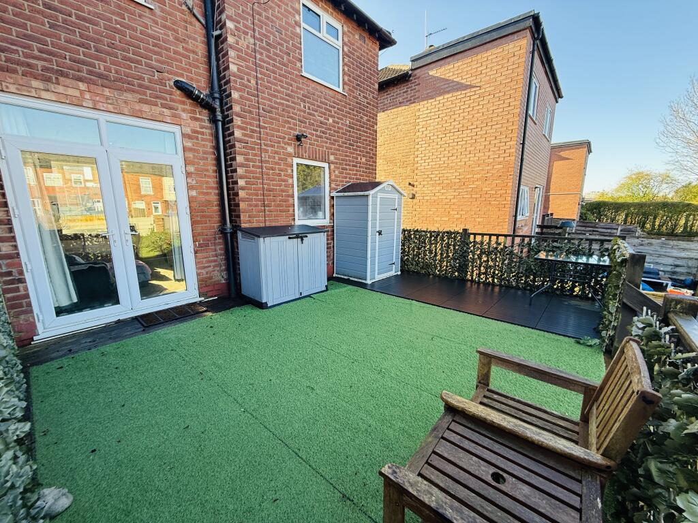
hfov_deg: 102.1
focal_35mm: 14
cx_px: 349
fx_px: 282
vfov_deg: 85.7
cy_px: 262
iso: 50
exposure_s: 1/155
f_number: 2.2
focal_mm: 2.22
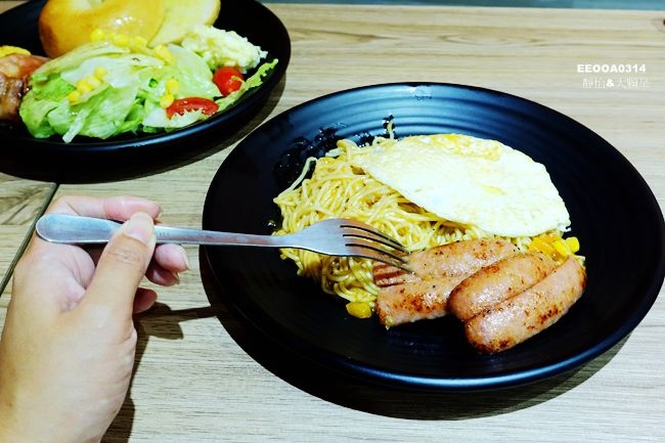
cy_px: 222
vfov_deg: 31.2
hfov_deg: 45.4
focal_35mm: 43
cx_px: 332
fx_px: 794
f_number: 4
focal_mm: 15.74
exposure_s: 1/20
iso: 800
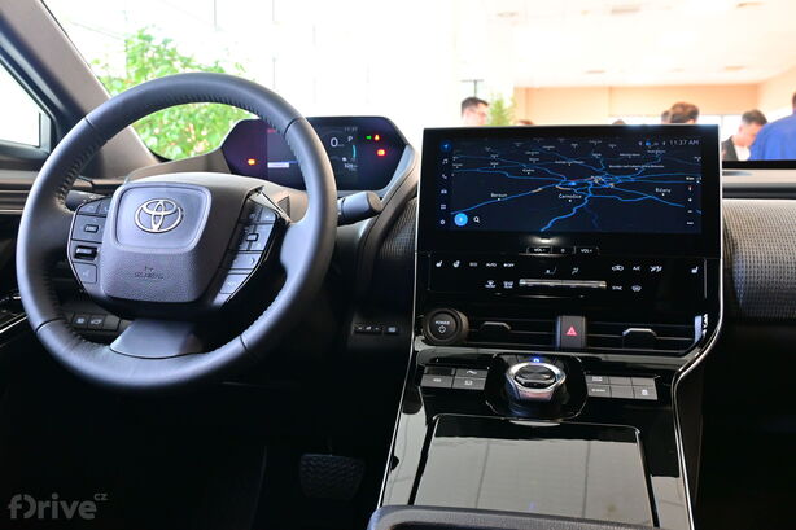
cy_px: 265
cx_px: 398
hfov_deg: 58.4
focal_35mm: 32
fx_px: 713
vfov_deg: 40.8
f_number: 5.6
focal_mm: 21.5
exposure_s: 1/10
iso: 1250
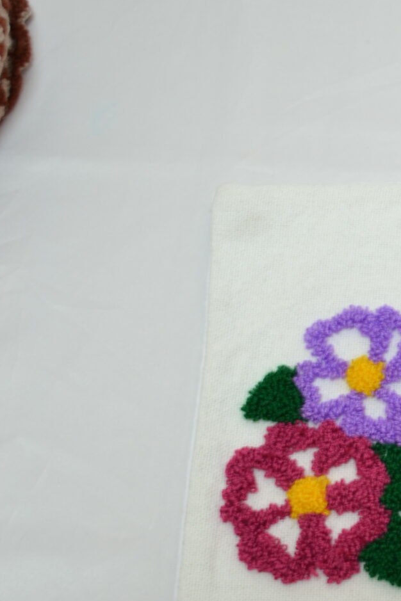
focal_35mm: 90
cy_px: 415
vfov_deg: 22.5
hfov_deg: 14.5
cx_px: 521
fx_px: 1504
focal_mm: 22
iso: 100
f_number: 3.8
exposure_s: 1/10
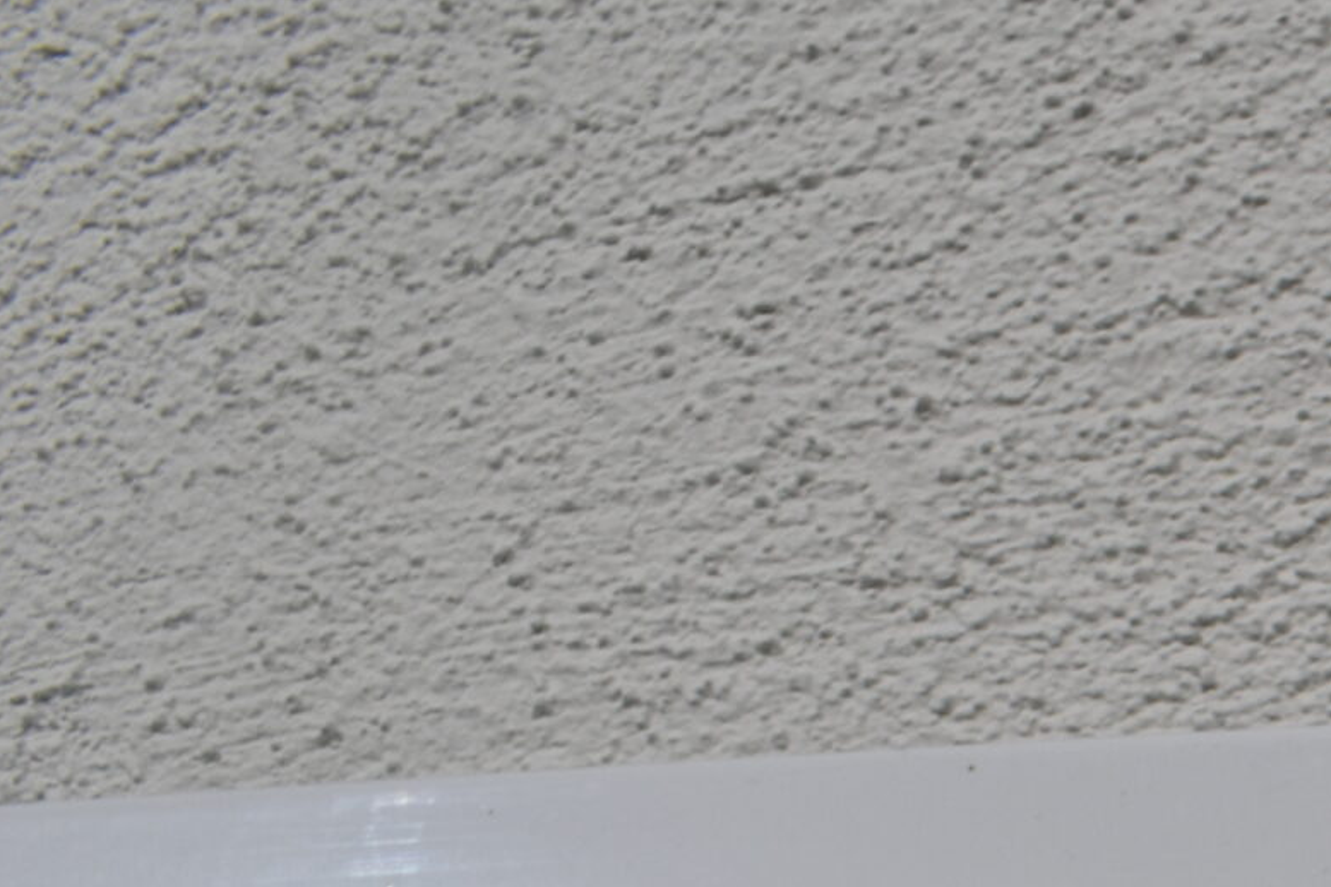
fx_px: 3290
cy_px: 1420
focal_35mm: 89
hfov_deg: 19.3
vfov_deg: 14.1
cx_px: 2121
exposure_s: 1/60
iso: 250
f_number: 8
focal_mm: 18
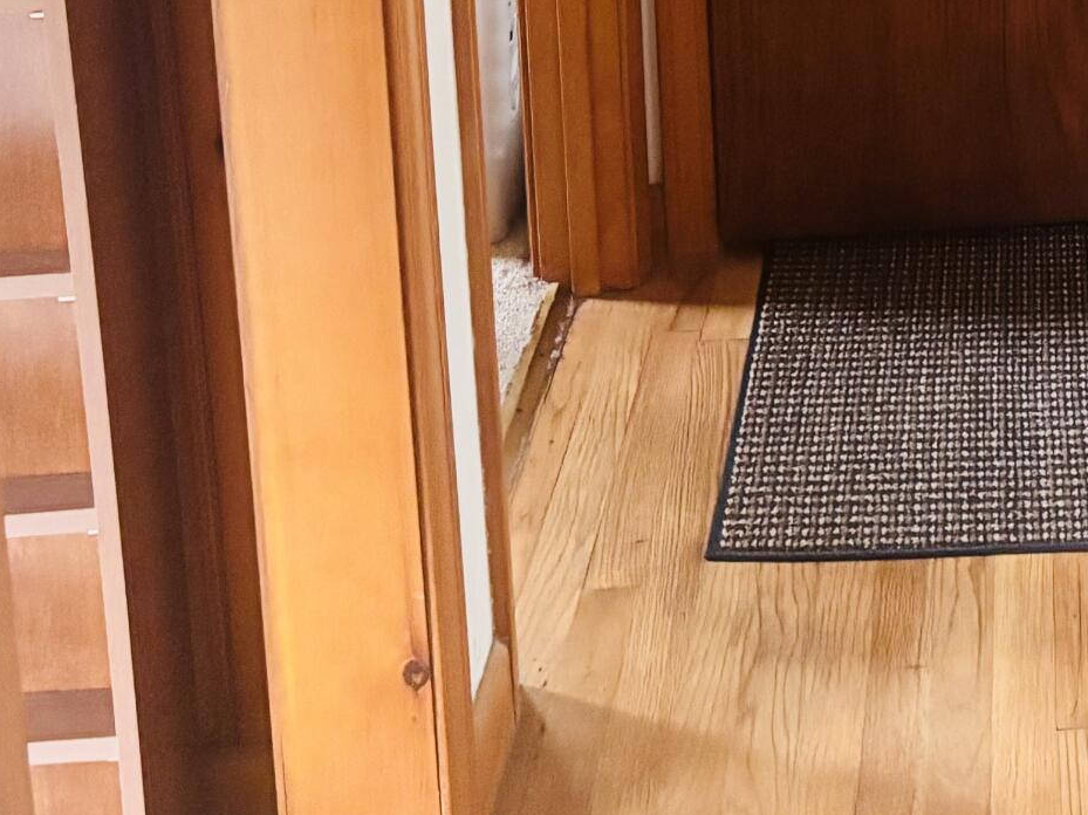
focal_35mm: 84
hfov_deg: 22.4
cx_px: 1103
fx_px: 2639
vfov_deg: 16.1
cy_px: -390
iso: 640
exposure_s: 1/34
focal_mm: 5.96
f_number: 1.6
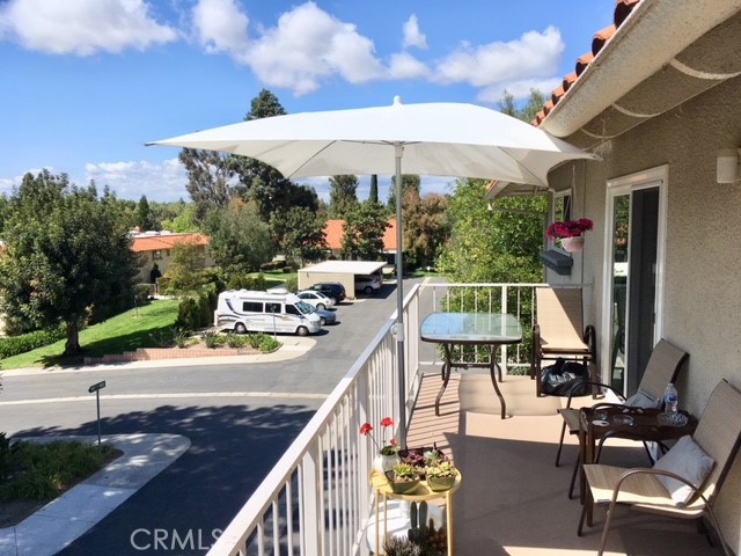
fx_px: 621
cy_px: 278
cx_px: 370
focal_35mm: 29
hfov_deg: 61.7
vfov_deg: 48.2
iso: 25
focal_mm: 4.15
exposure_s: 1/2079
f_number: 2.2
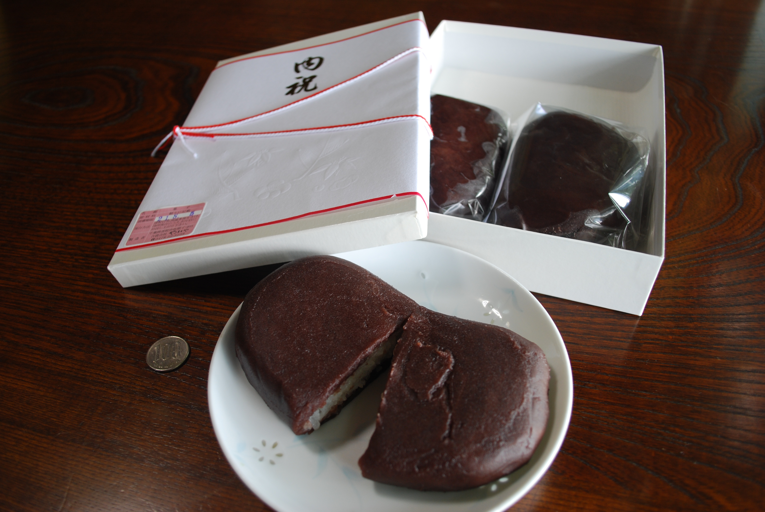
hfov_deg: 67.3
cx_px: 382
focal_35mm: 27
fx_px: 574
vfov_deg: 48.0
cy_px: 256
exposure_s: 1/30
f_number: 3.8
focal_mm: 18
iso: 200
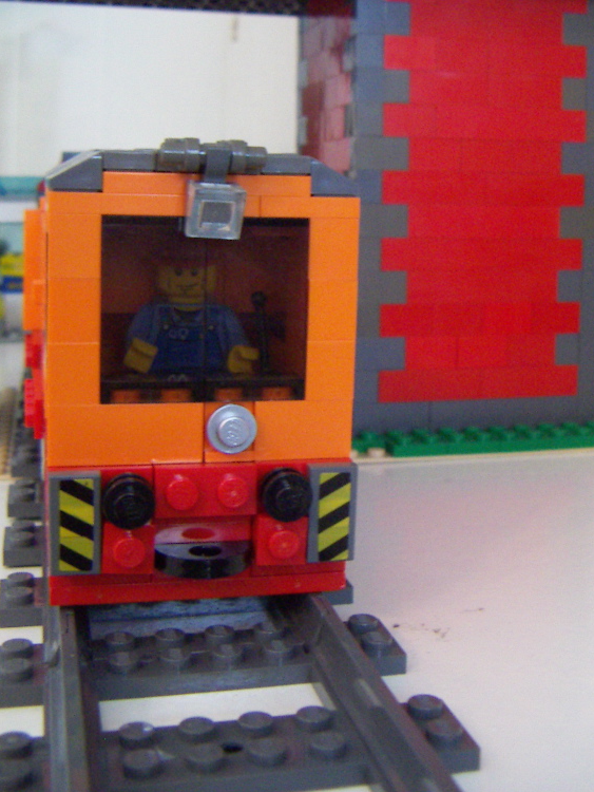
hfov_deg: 30.3
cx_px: 292
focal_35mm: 48
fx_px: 1098
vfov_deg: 39.5
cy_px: 317
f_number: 2.8
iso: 200
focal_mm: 4.7
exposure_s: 1/8
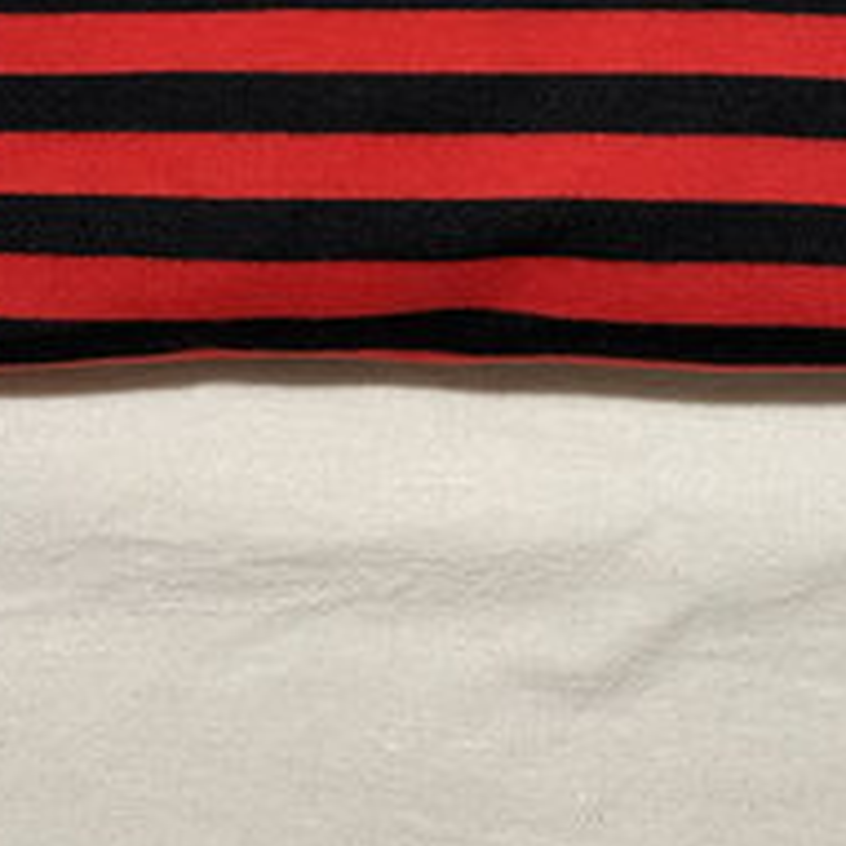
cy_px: -224
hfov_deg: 26.8
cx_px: 536
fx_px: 1770
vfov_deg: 23.9
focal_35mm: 64
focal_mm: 4.25
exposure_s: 1/50
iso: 160
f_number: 1.8
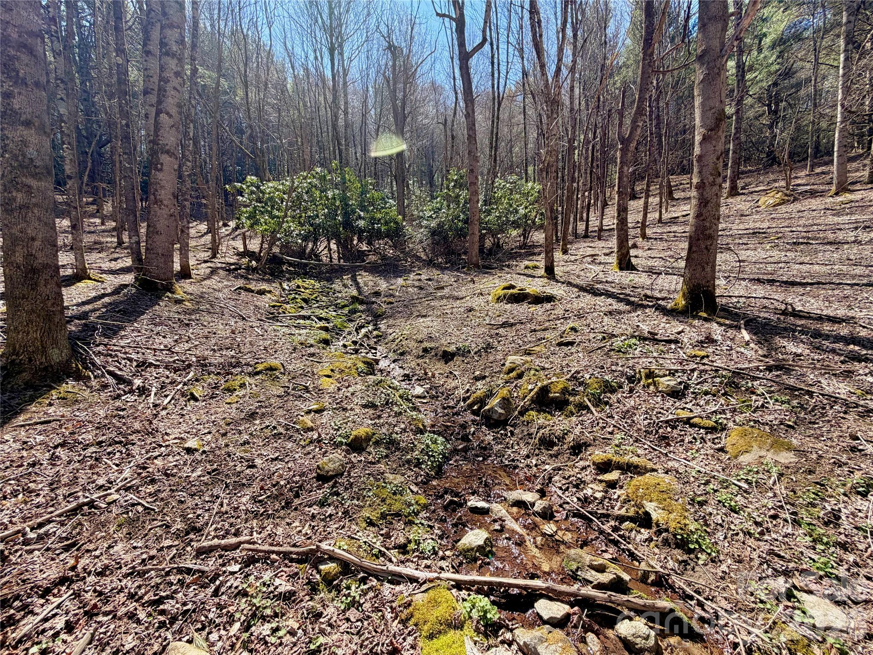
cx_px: 436
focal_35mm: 14
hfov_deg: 102.1
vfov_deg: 85.7
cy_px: 328
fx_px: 353
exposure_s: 1/502
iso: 50
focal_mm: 2.22
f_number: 2.2
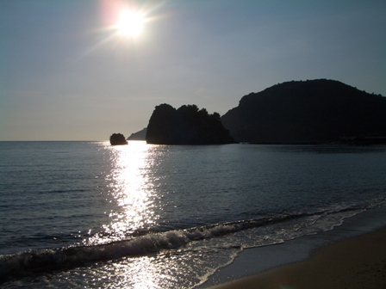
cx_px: 193
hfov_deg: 52.6
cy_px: 144
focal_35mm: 35
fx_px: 390
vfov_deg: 40.7
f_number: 4.3
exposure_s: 1/2000
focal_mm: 5.8
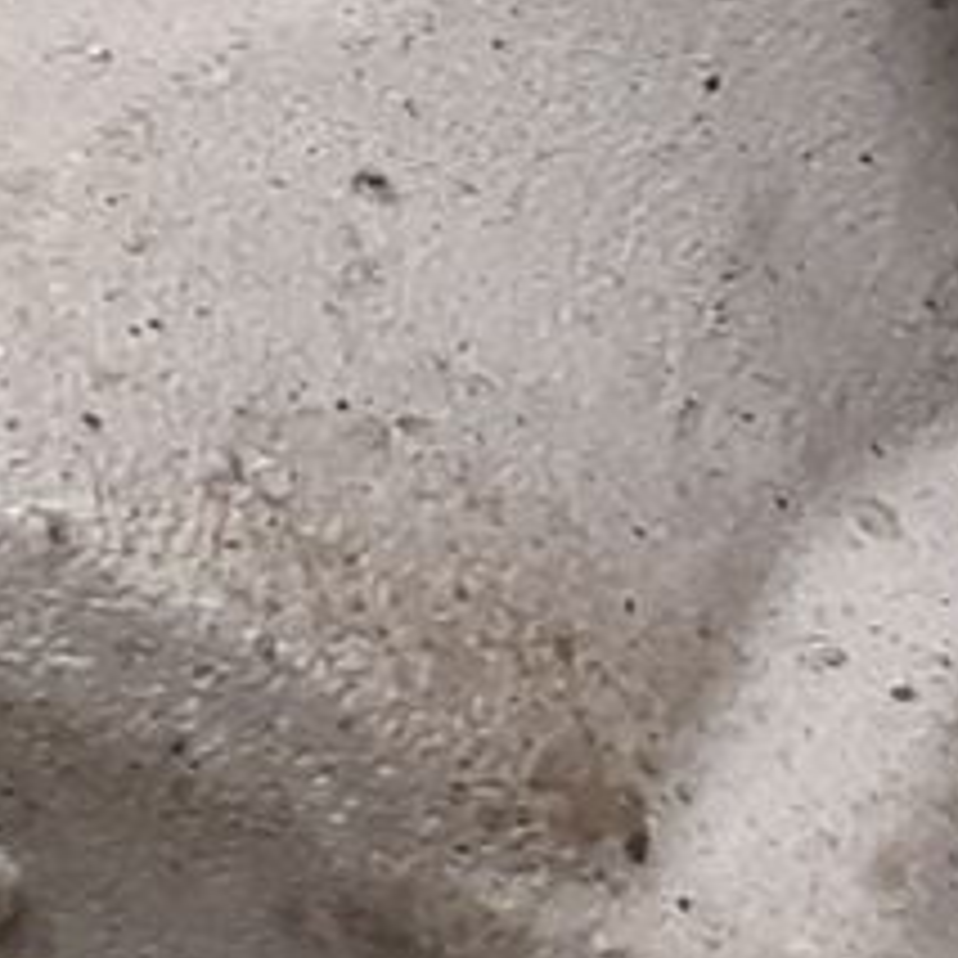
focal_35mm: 221
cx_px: 589
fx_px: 6920
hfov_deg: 7.9
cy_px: 409
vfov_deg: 7.9
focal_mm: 3.93
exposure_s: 1/50
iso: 160
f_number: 1.7
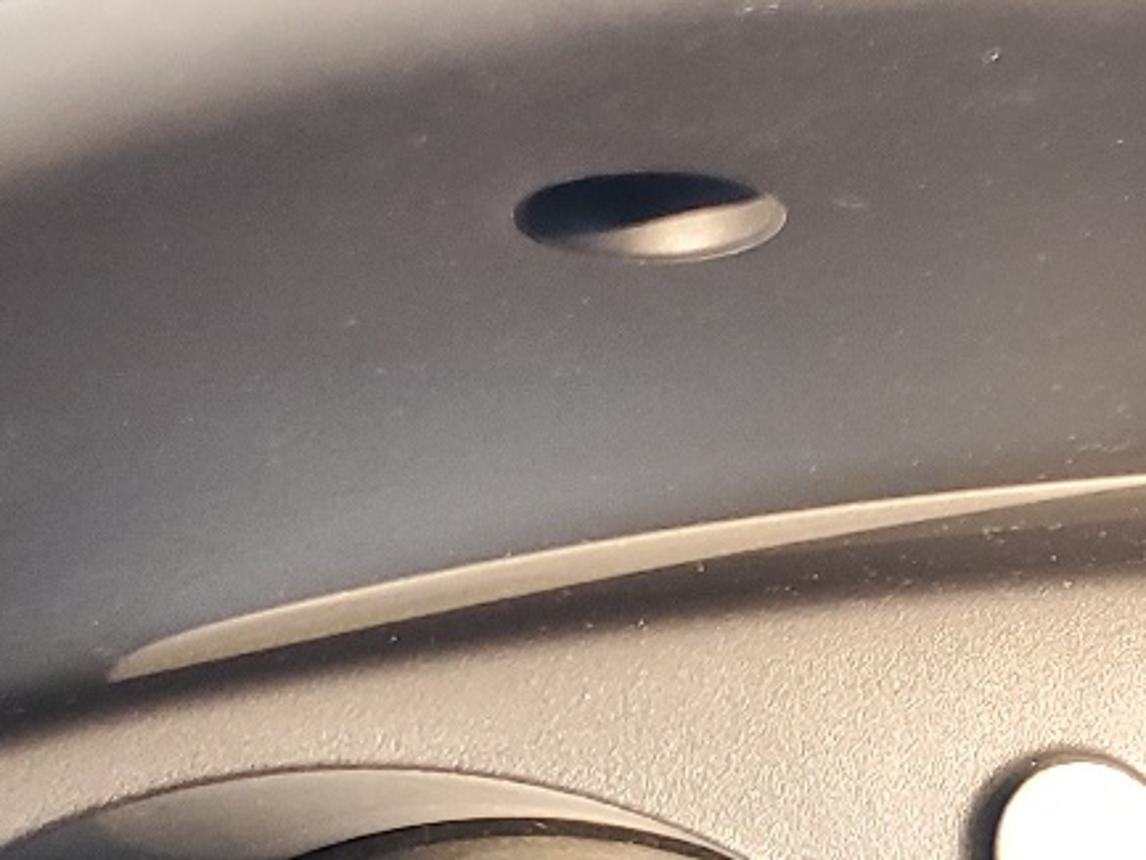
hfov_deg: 17.8
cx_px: 1824
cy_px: 1217
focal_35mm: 96
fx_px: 3179
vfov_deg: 14.5
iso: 78
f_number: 1.5
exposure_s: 1/60.2
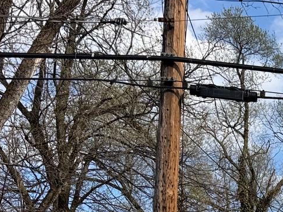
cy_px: 372
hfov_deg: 16.4
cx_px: 496
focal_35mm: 102
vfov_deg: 13.2
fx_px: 833
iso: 80
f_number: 1.78
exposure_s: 1/3597
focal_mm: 6.76
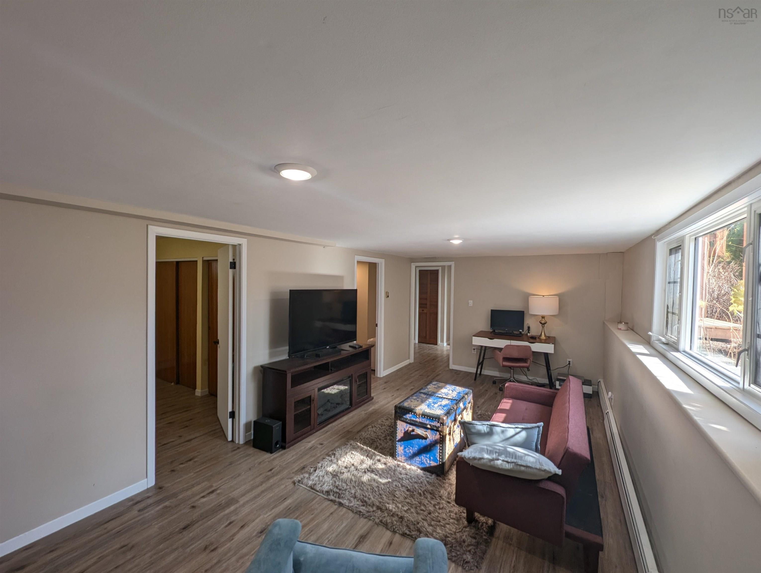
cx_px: 380
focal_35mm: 13
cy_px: 286
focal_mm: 1.95
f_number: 2.2
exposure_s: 1/146
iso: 48
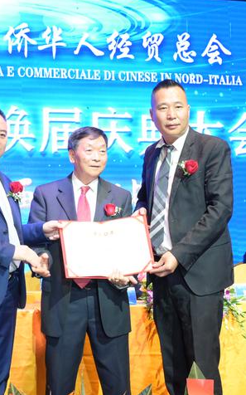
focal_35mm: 74
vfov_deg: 27.9
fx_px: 795
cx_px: 79
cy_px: 197
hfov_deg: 17.5
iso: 3200
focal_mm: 48
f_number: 8
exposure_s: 1/100
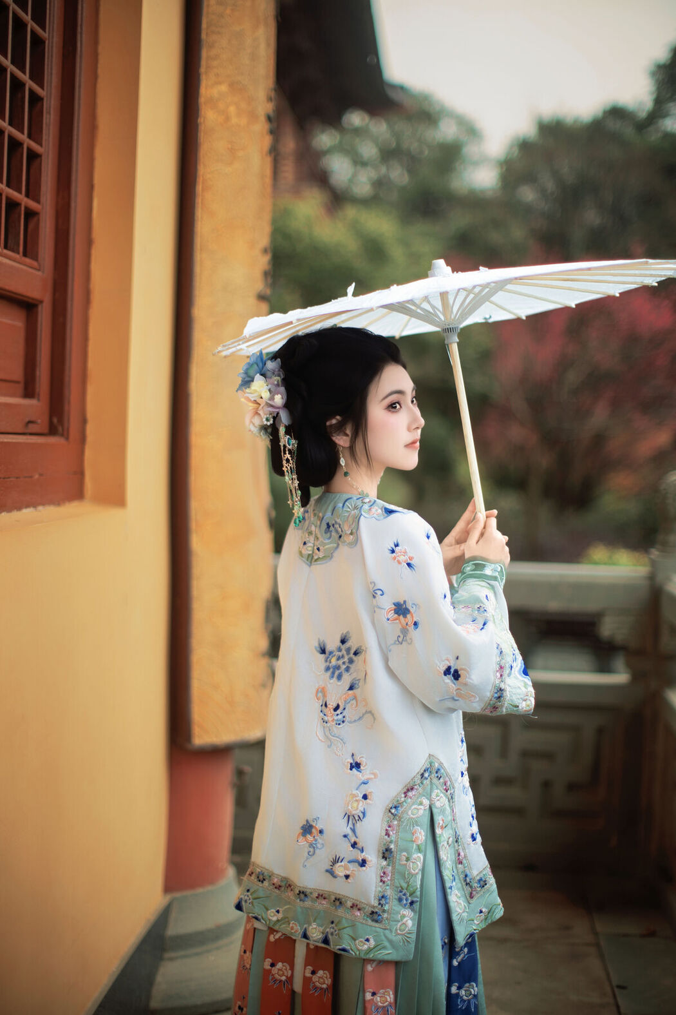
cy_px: 508
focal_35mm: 49
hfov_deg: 27.5
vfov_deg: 40.3
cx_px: 338
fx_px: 1380
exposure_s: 1/500
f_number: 1.2
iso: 100
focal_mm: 50
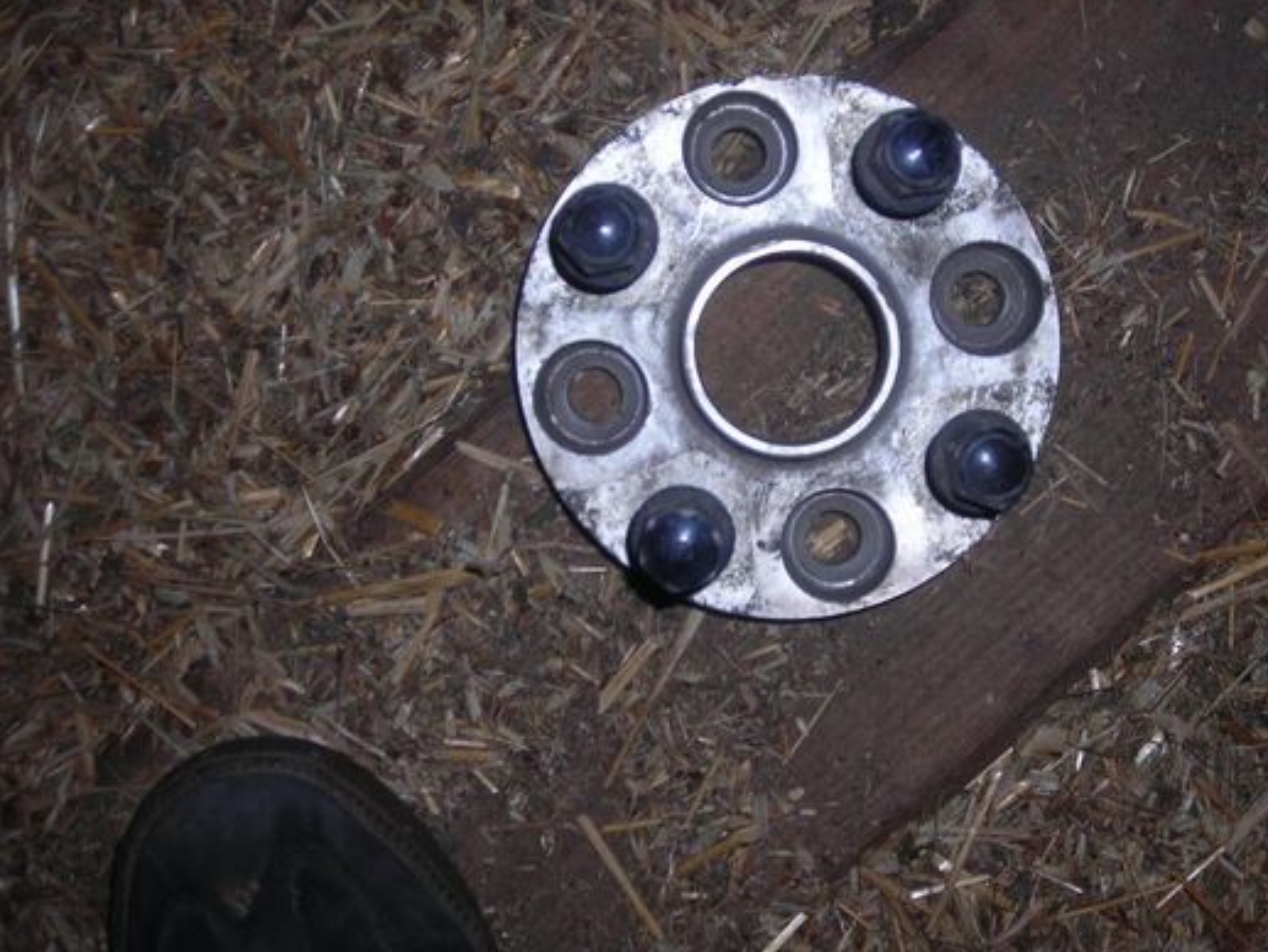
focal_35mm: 47
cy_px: 442
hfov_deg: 40.3
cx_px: 726
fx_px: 1722
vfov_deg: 30.9
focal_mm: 6.3
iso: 50
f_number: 3.2
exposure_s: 1/60.1
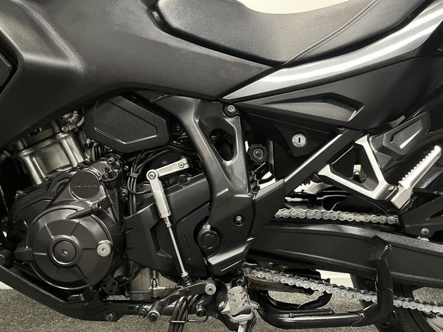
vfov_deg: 53.1
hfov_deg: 67.3
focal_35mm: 26
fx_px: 333
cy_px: 166
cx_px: 222
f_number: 1.6
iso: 640
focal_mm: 5.1
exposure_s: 1/33
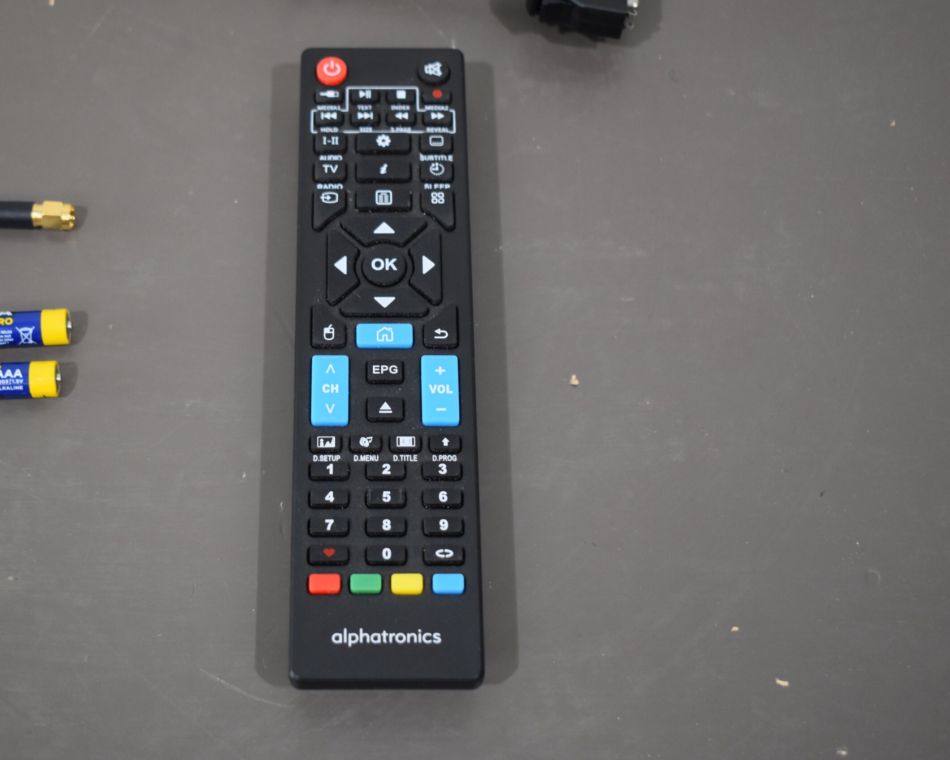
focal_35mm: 60
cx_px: 391
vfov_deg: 25.6
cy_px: 381
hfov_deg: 31.6
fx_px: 1675
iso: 800
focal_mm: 35
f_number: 4.5
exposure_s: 1/125
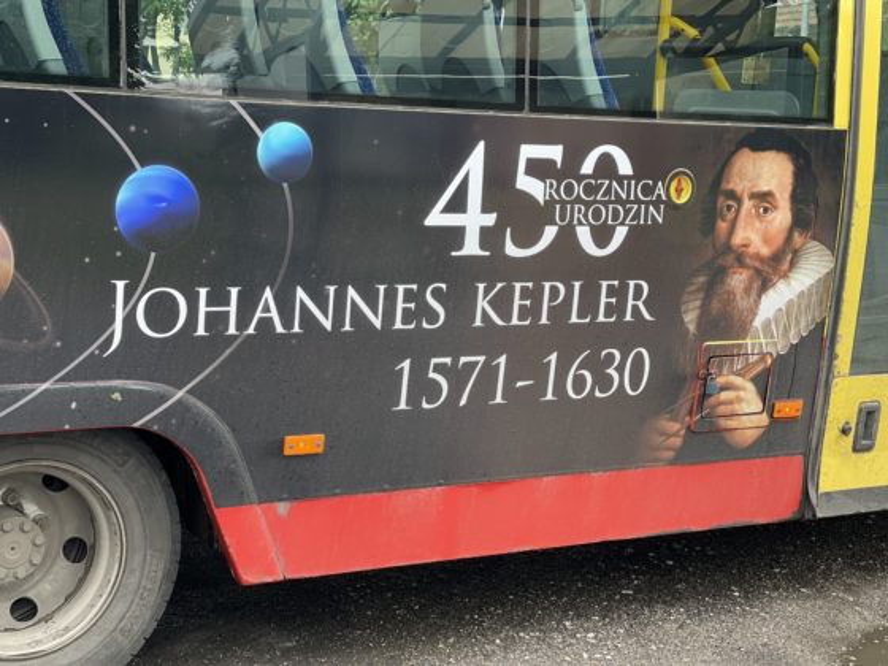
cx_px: 444
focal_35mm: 64
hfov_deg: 30.3
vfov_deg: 22.9
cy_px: 333
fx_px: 1642
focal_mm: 7.5
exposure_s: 1/121
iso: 25
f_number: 2.2
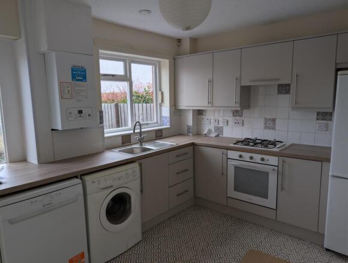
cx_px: 174
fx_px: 242
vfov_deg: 57.0
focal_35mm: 24
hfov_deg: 71.5
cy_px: 132
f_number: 1.68
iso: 21
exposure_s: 1/16
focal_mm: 6.9
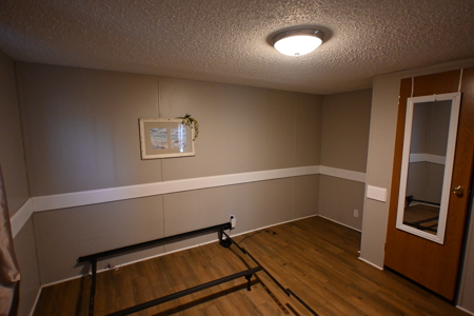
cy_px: 158
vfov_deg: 67.4
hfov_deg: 90.0
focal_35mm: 18
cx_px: 237
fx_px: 237
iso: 2000
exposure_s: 1/125
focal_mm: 12
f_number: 3.5
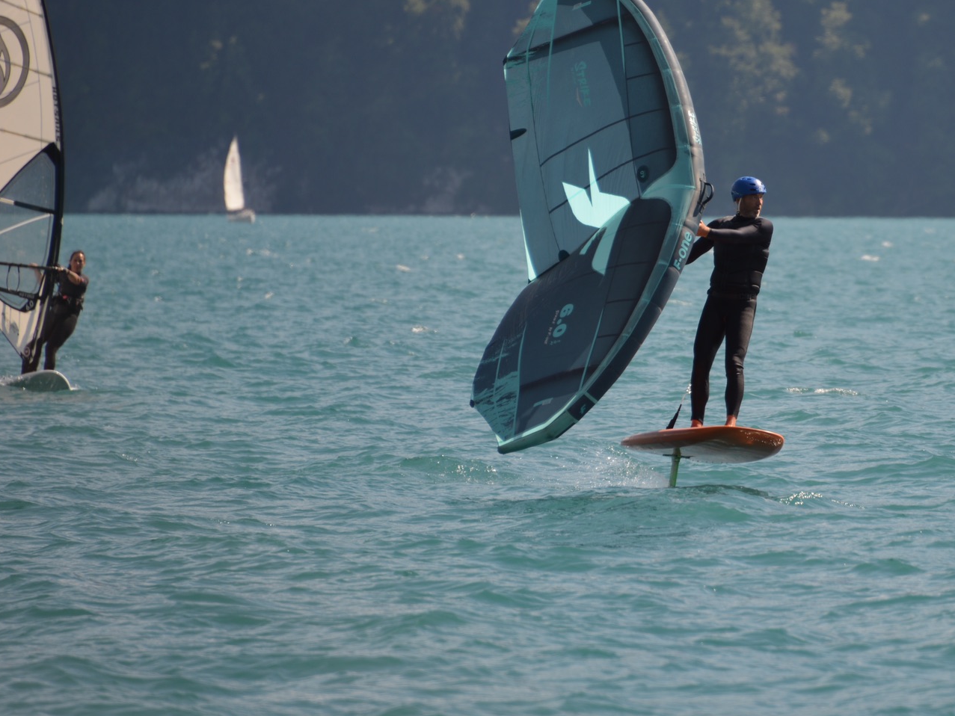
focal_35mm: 520
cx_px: 829
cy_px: 250
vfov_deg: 2.9
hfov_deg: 3.8
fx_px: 14347
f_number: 5.6
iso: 125
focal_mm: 300
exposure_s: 1/500
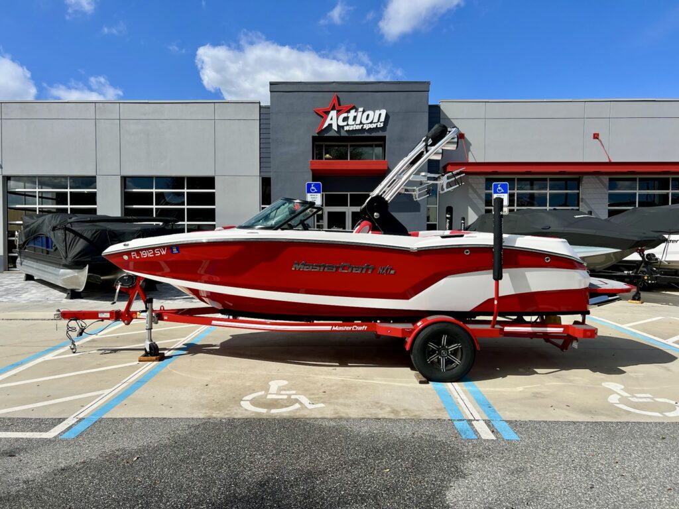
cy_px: 254
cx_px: 340
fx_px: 510
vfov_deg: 53.1
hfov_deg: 67.3
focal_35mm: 26
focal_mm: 5.7
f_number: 1.5
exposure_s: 1/6211
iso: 50
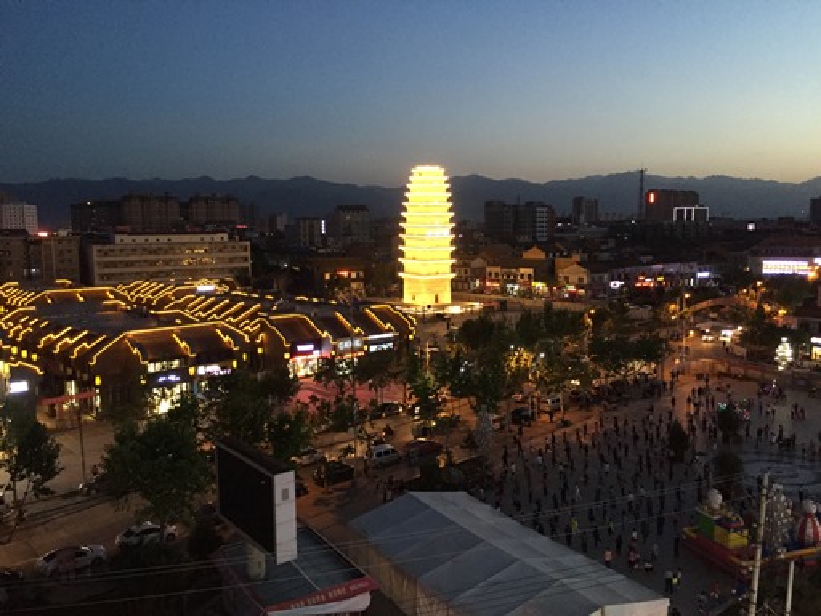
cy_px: 308
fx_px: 688
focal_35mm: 29
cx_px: 410
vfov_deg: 48.2
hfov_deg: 61.7
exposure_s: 1/17
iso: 250
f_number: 2.2
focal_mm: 4.15
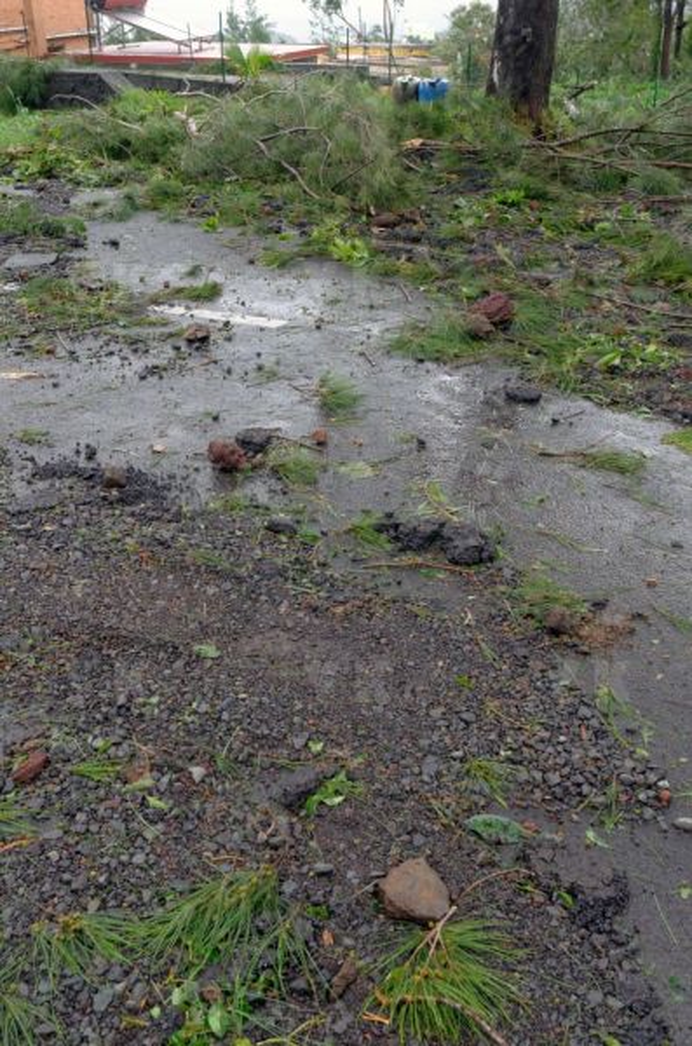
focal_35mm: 36
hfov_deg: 36.7
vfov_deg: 53.2
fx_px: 1043
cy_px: 523
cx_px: 346
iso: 1000
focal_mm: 24
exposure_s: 1/160
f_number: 9
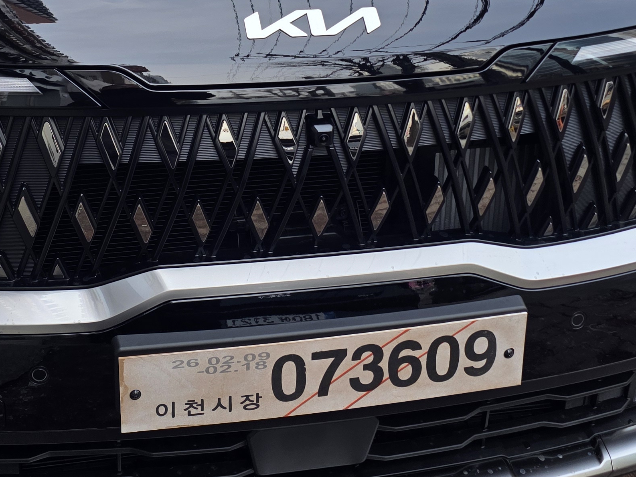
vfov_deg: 24.2
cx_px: 239
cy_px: 13
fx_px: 1066
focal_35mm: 58
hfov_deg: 33.1
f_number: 1.7
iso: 80
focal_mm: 6.3
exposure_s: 1/1283
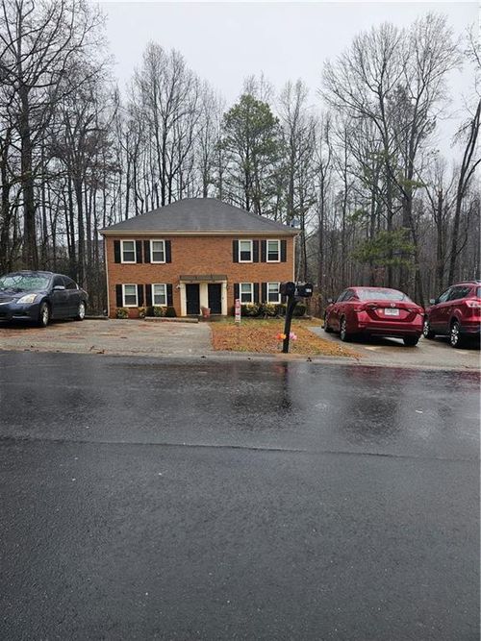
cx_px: 240
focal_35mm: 23
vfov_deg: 73.9
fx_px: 426
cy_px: 320
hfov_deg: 58.9
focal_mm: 6.3
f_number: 1.7
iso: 16
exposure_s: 1/180
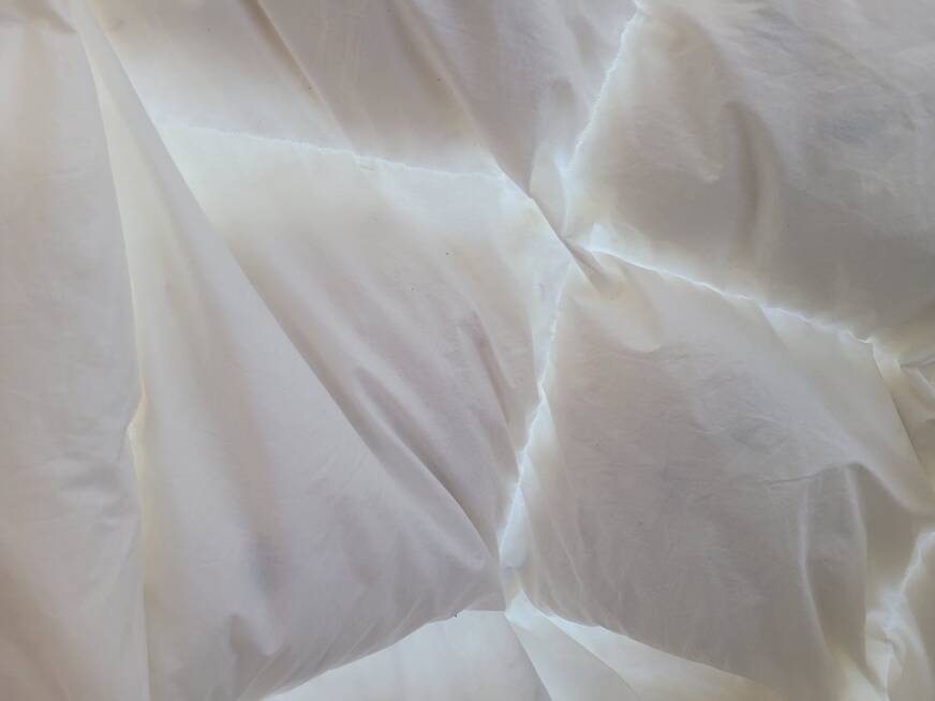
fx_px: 702
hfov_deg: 67.3
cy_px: 350
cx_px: 468
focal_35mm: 26
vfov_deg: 53.1
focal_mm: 5.4
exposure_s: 1/40
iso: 200
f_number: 1.8
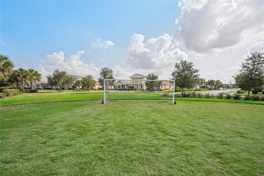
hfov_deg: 96.7
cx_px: 132
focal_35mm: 16
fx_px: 117
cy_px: 88
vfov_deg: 73.7
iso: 400
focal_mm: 16
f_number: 4
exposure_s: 1/4000
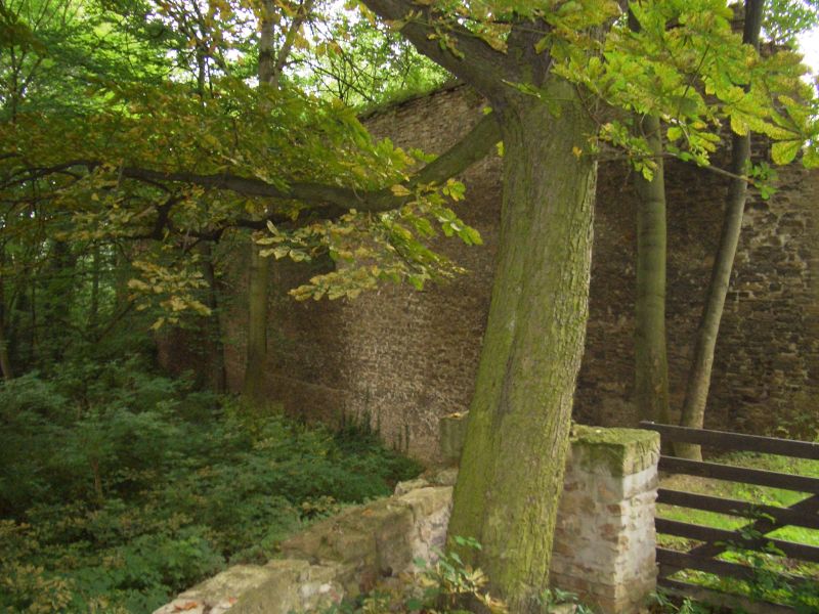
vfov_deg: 40.7
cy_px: 307
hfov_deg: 52.6
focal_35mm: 35
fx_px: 828
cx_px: 410
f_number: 2.6
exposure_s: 1/60
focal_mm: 5.8
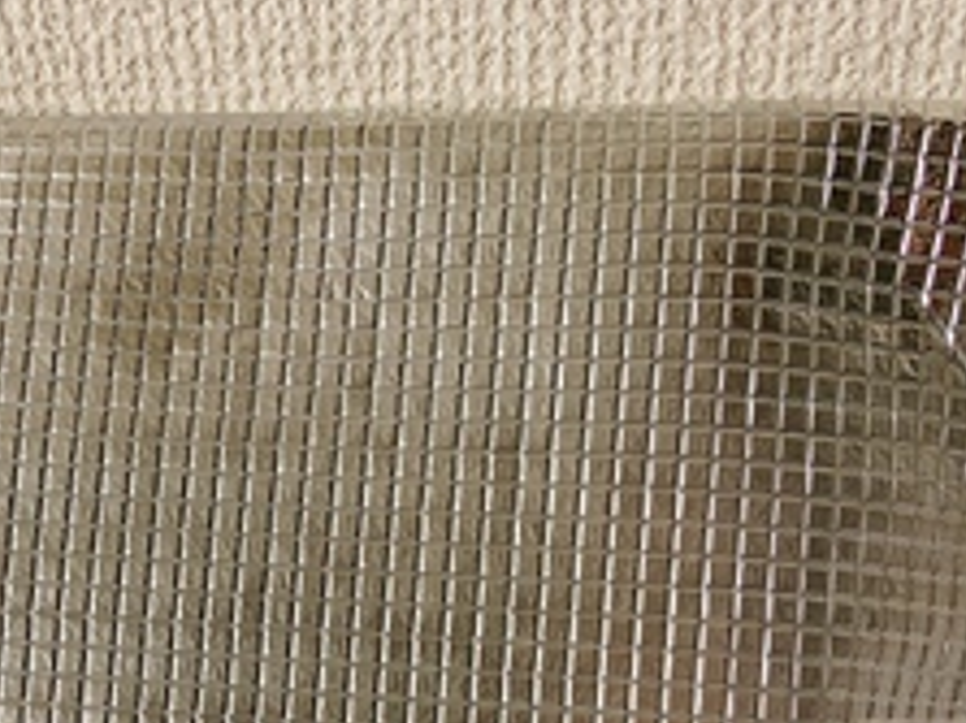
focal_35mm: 56
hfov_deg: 33.1
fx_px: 1562
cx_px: 156
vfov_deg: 24.8
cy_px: 727
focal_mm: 4.25
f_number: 1.8
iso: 25
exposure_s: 1/122
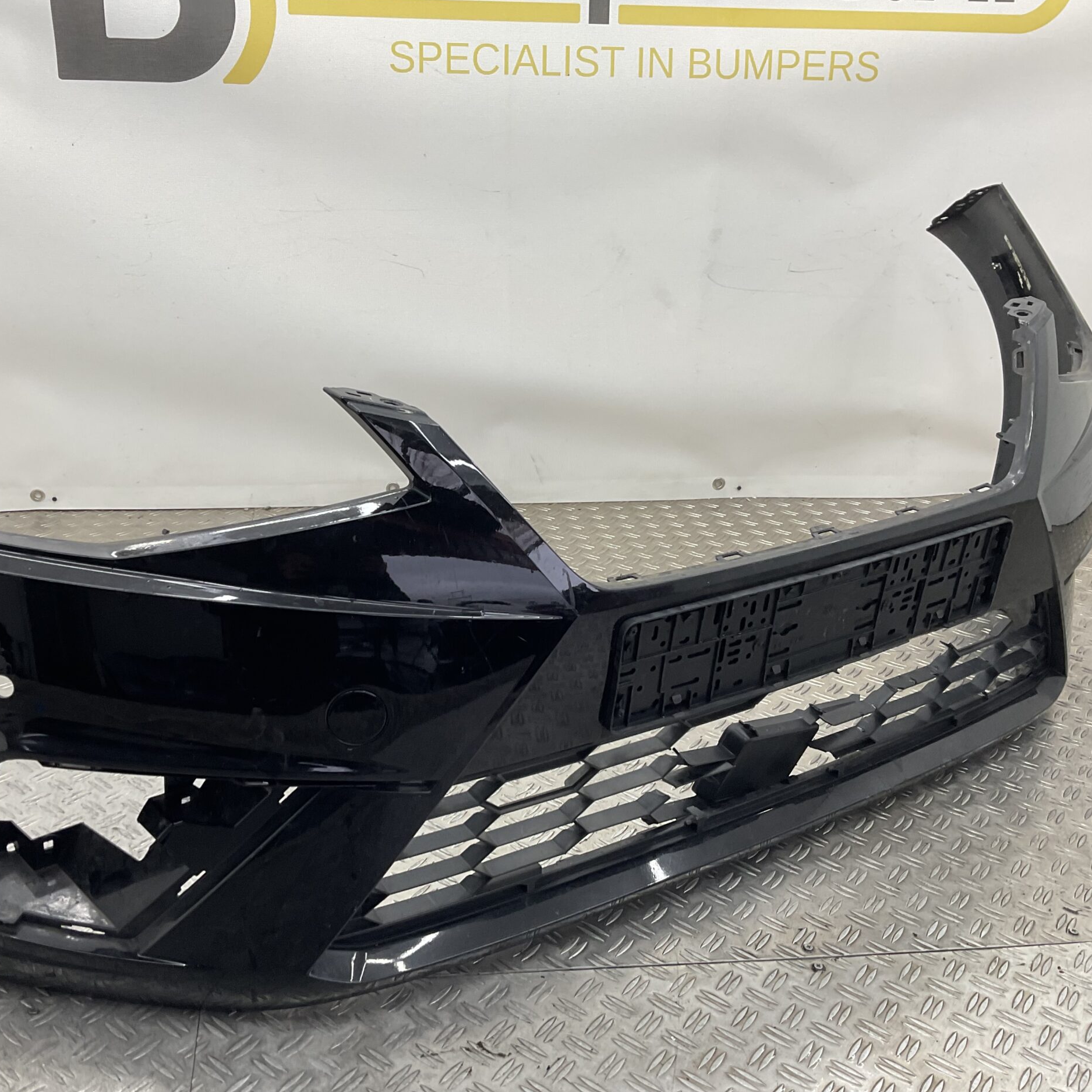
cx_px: 468
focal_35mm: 35
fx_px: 1249
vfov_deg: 47.2
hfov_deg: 47.1
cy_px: 536
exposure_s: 1/120
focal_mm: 3
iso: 32
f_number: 1.8
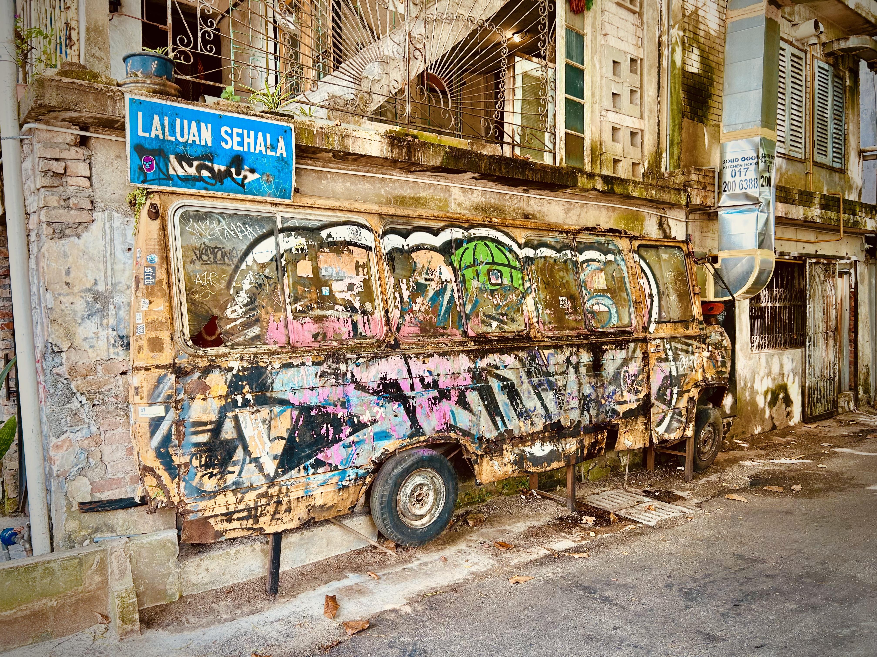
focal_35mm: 26
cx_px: 438
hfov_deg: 67.3
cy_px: 328
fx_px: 659
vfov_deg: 53.1
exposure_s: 1/121
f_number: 1.5
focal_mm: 5.7
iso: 50
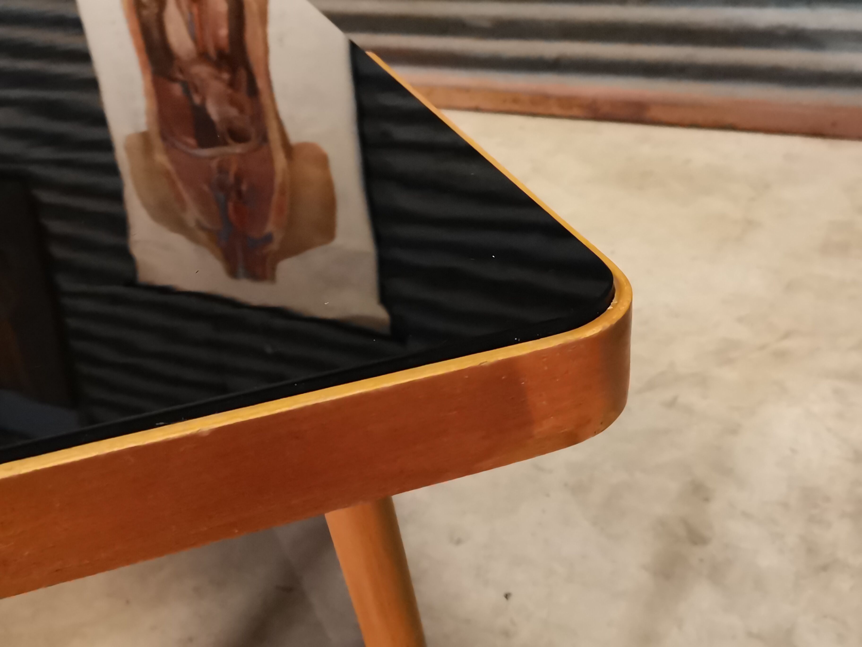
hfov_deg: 42.9
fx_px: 1096
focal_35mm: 44
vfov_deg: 32.9
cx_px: 431
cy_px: 324
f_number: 1.8
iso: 1600
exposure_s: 1/20
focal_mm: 5.58
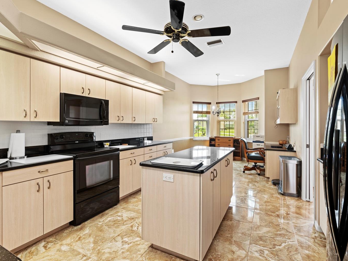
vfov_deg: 74.7
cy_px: 126
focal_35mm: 17
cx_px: 170
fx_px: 171
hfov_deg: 91.0
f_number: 10
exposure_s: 1/3
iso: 320
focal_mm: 15
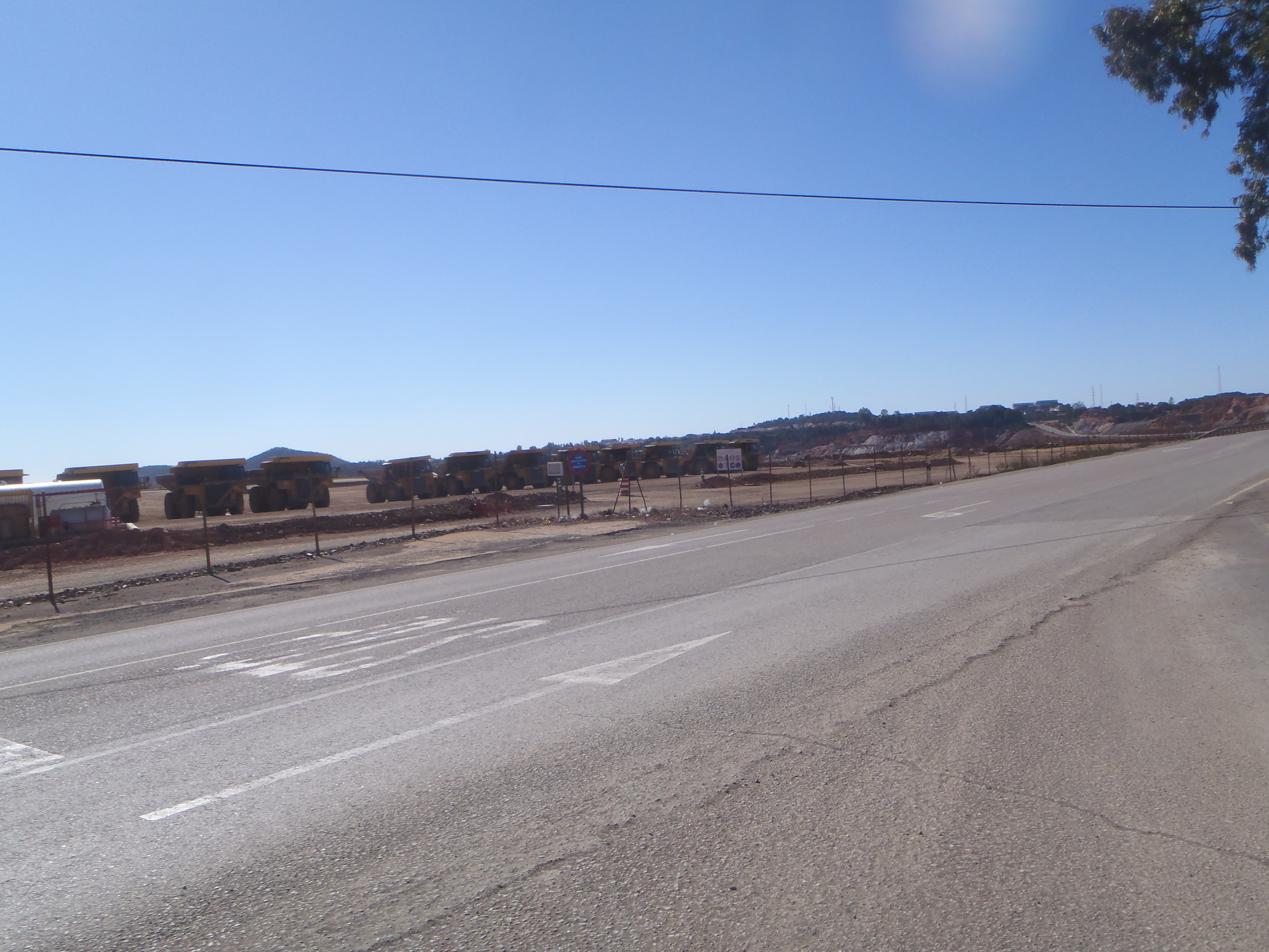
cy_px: 476
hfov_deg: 63.4
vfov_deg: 49.7
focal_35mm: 28
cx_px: 634
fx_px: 1026
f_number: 5.6
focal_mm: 5
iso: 80
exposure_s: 1/640
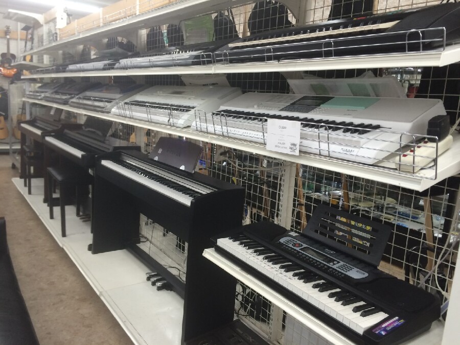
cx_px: 230
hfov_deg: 61.7
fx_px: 385
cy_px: 172
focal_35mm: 29
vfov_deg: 48.2
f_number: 2.2
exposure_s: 1/30
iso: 32
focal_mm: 4.15
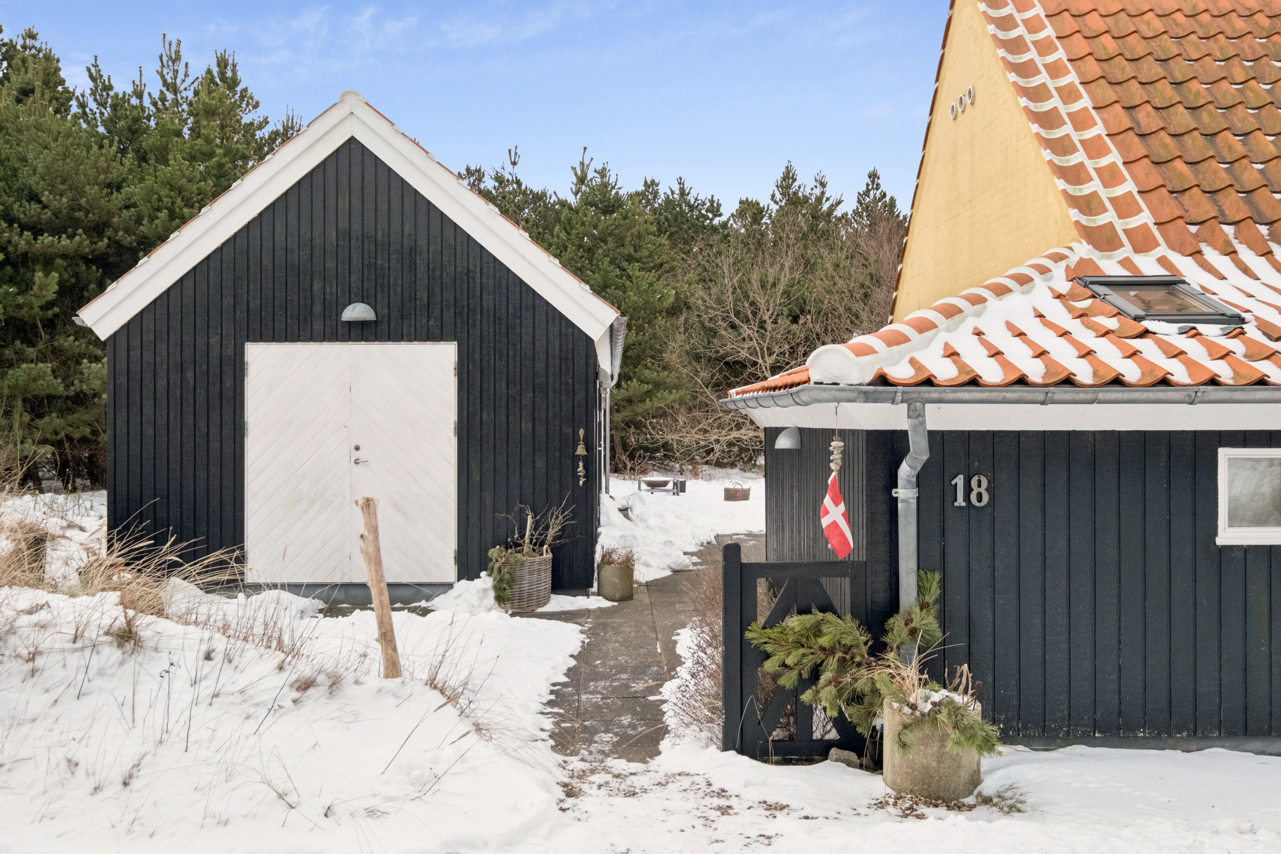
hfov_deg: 55.8
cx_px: 640
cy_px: 427
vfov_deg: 38.9
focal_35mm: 34
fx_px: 1210
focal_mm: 22.9
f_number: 8
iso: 800
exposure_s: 1/500
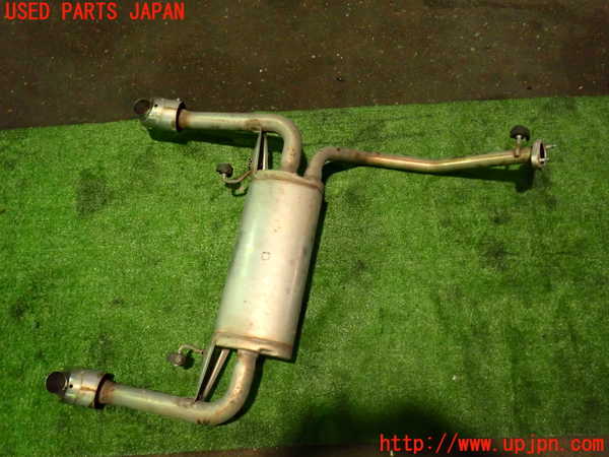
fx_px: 528
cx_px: 304
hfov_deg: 60.0
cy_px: 228
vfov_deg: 46.8
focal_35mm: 30
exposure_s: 1/60
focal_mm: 5.4
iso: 1000
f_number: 2.3
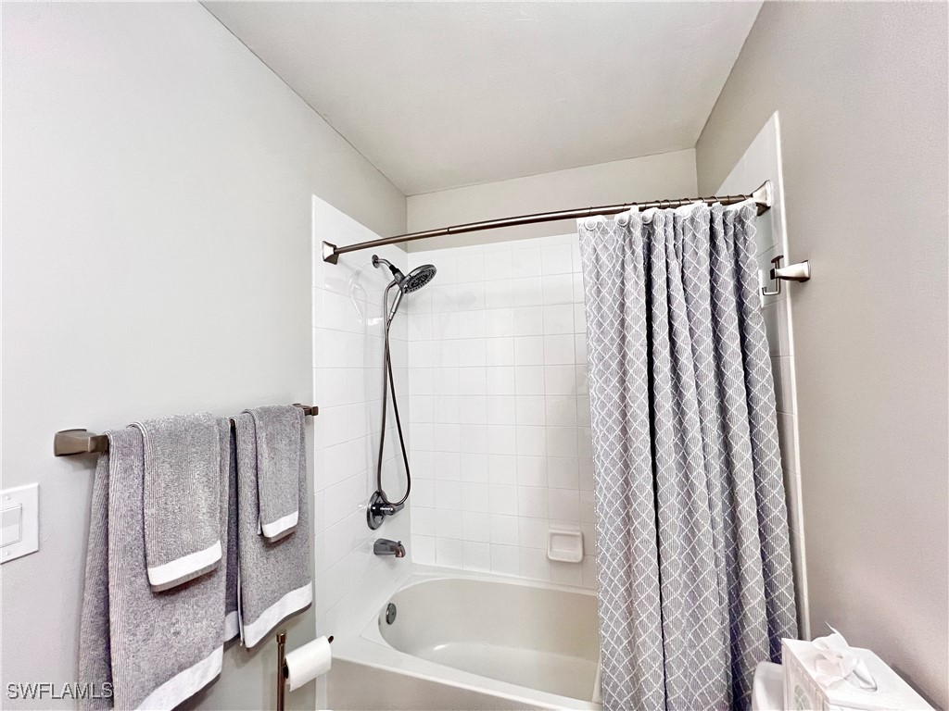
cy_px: 356
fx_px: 356
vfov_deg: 89.9
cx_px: 474
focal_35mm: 13
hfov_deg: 106.2
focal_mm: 1.57
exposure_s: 1/60
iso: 400
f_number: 1.8
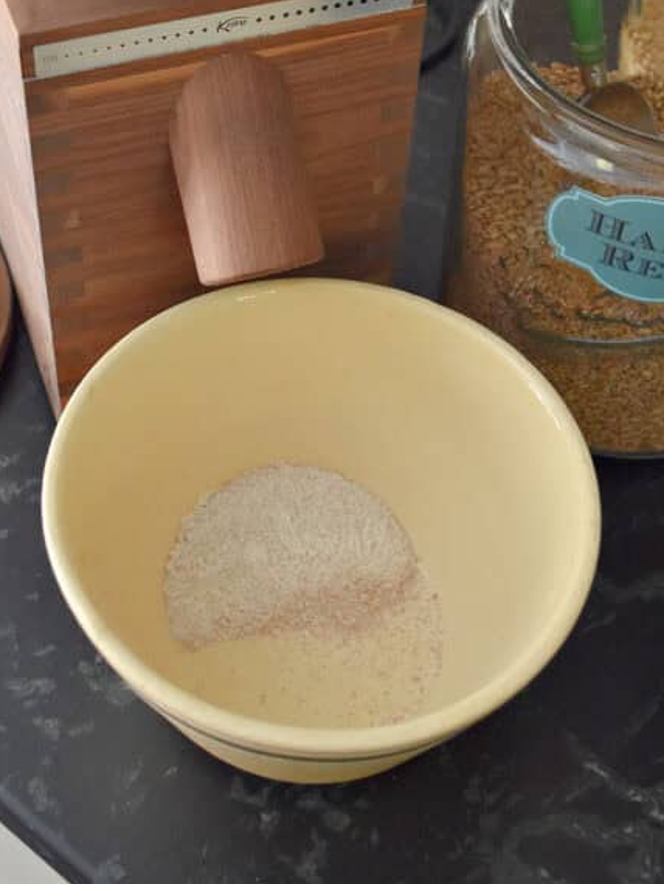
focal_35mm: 57
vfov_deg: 32.9
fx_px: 1457
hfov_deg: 25.7
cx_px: 302
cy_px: 194
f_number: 3.8
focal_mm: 22
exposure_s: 1/60
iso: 1400
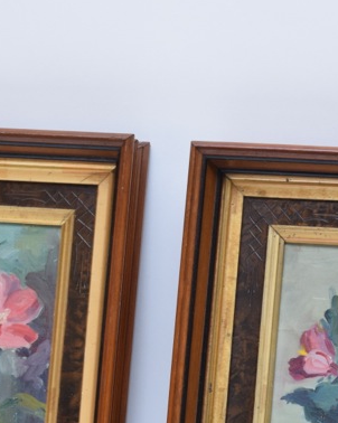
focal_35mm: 179
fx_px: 2240
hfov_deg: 8.6
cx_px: 140
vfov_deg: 10.7
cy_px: 359
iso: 800
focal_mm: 48
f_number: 5.3
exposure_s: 1/60
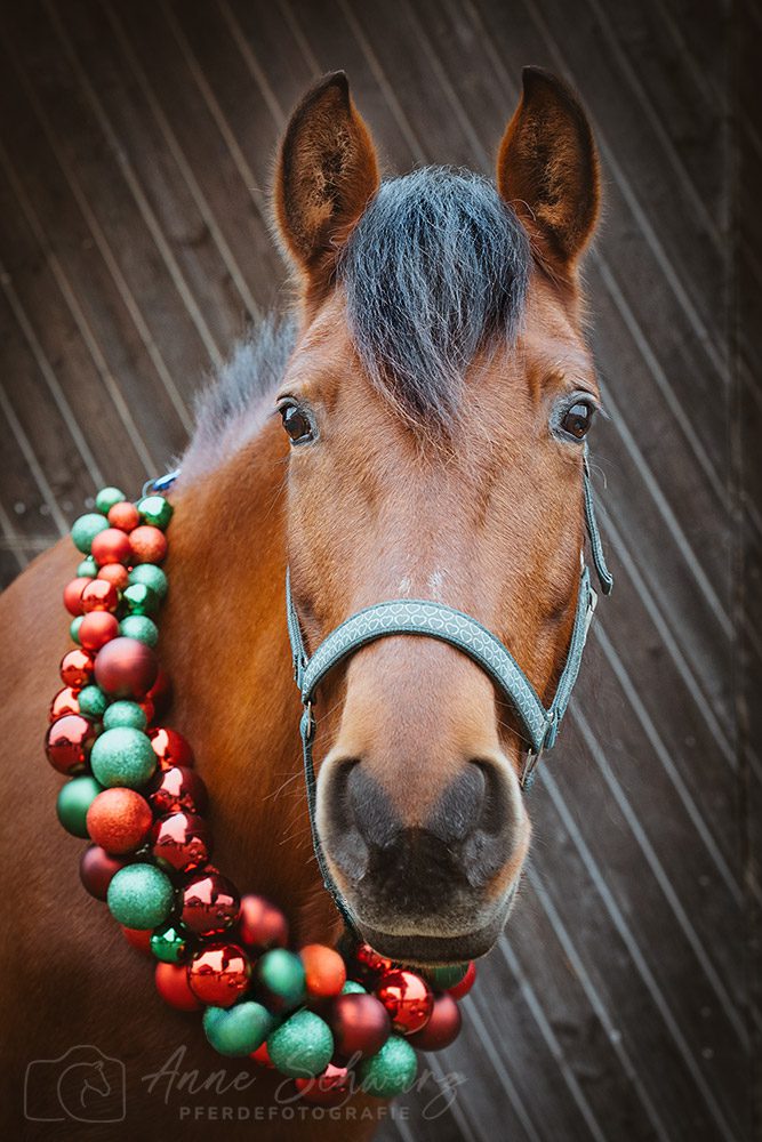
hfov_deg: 24.2
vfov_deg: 35.6
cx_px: 381
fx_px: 1777
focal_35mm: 56
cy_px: 571
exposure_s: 1/160
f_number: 4
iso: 1250
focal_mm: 56
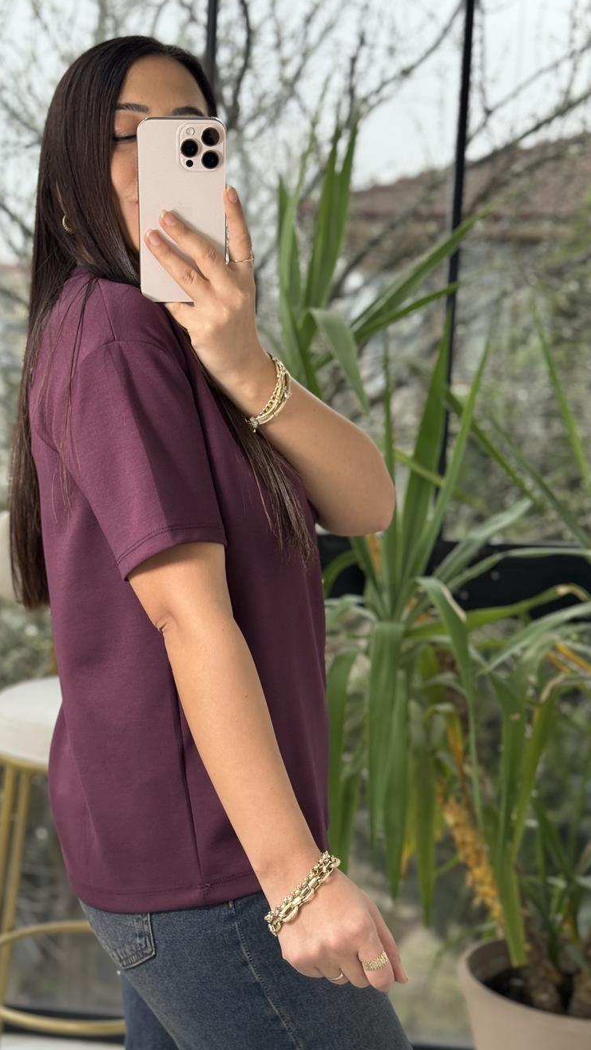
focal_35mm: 53
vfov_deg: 39.2
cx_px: 226
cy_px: 524
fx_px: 1476
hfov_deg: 22.6
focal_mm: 6.76
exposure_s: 1/141
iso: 50
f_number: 1.78
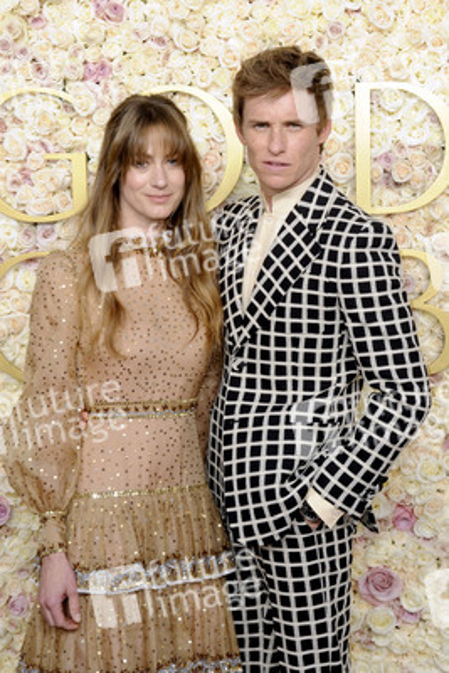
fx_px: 1776
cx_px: 224
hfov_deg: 14.4
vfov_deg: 21.5
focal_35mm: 95
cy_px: 336
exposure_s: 1/250
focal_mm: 95
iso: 1000
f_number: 13
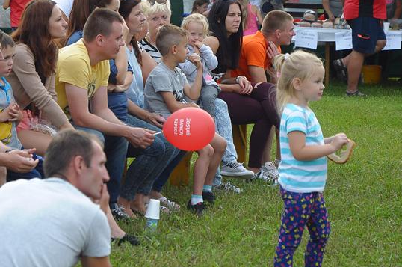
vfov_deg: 8.2
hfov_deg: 12.4
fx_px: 1851
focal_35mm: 166
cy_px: 85
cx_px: 186
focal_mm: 70
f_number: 4.5
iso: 400
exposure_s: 1/250
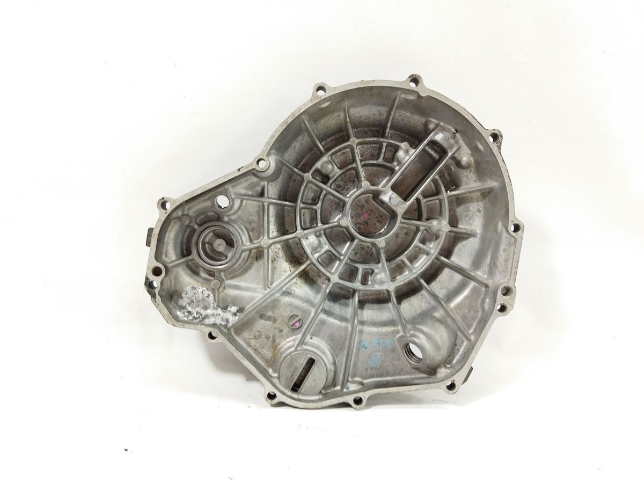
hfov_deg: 65.3
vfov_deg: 51.4
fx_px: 502
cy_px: 242
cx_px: 322
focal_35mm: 27
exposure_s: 1/50
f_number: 1.79
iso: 127
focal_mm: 4.71
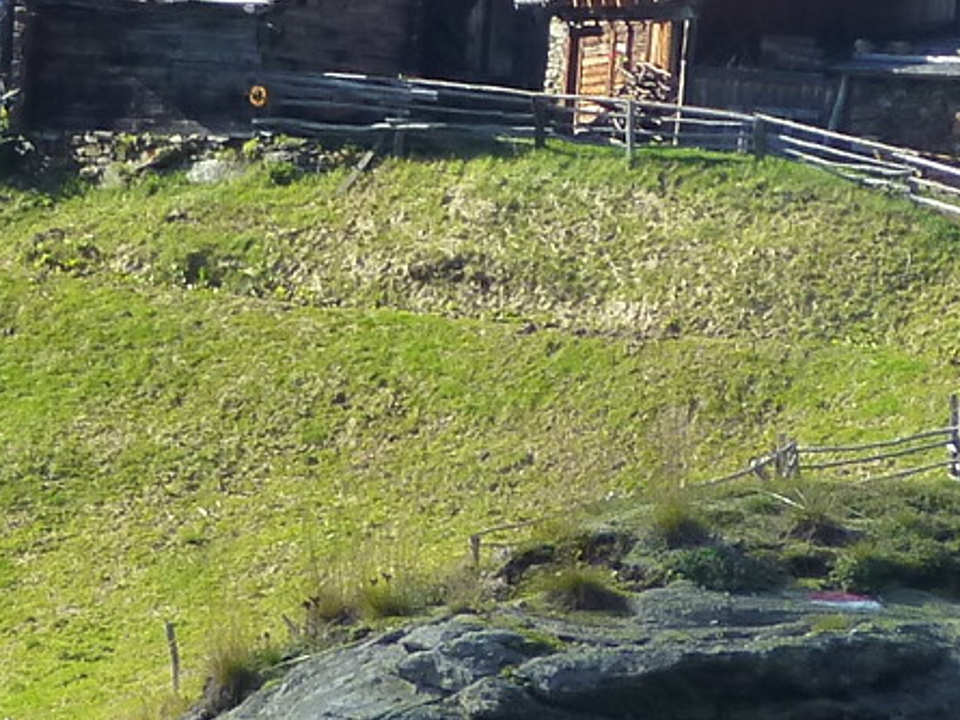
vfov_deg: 4.3
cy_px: 224
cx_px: 647
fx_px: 9570
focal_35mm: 345
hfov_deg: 5.7
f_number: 4.9
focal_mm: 14.2
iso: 160
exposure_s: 1/250
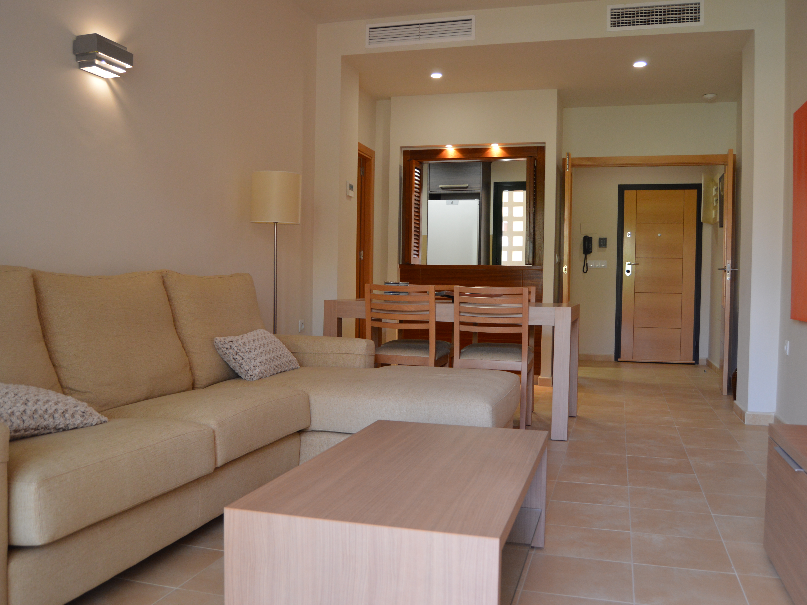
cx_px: 395
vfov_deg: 46.8
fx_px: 699
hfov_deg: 60.0
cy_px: 301
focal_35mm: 30
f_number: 4
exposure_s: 1/60
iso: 400
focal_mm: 18
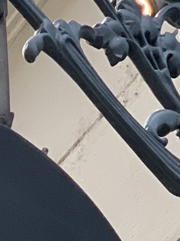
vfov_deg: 6.9
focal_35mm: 276
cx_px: -196
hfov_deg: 5.3
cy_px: 501
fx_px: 1916
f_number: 2.4
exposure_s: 1/60
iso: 125
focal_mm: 6
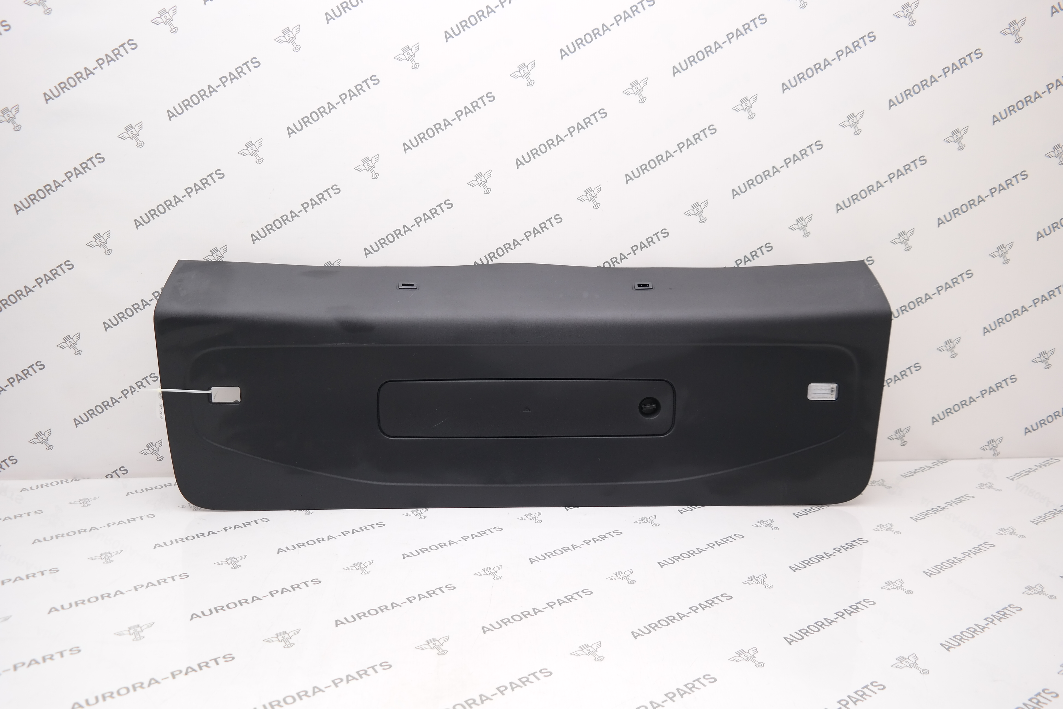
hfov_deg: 67.4
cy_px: 354
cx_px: 532
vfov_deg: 47.9
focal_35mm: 27
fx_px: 797
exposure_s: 1/80
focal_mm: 18
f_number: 3.5
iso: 100
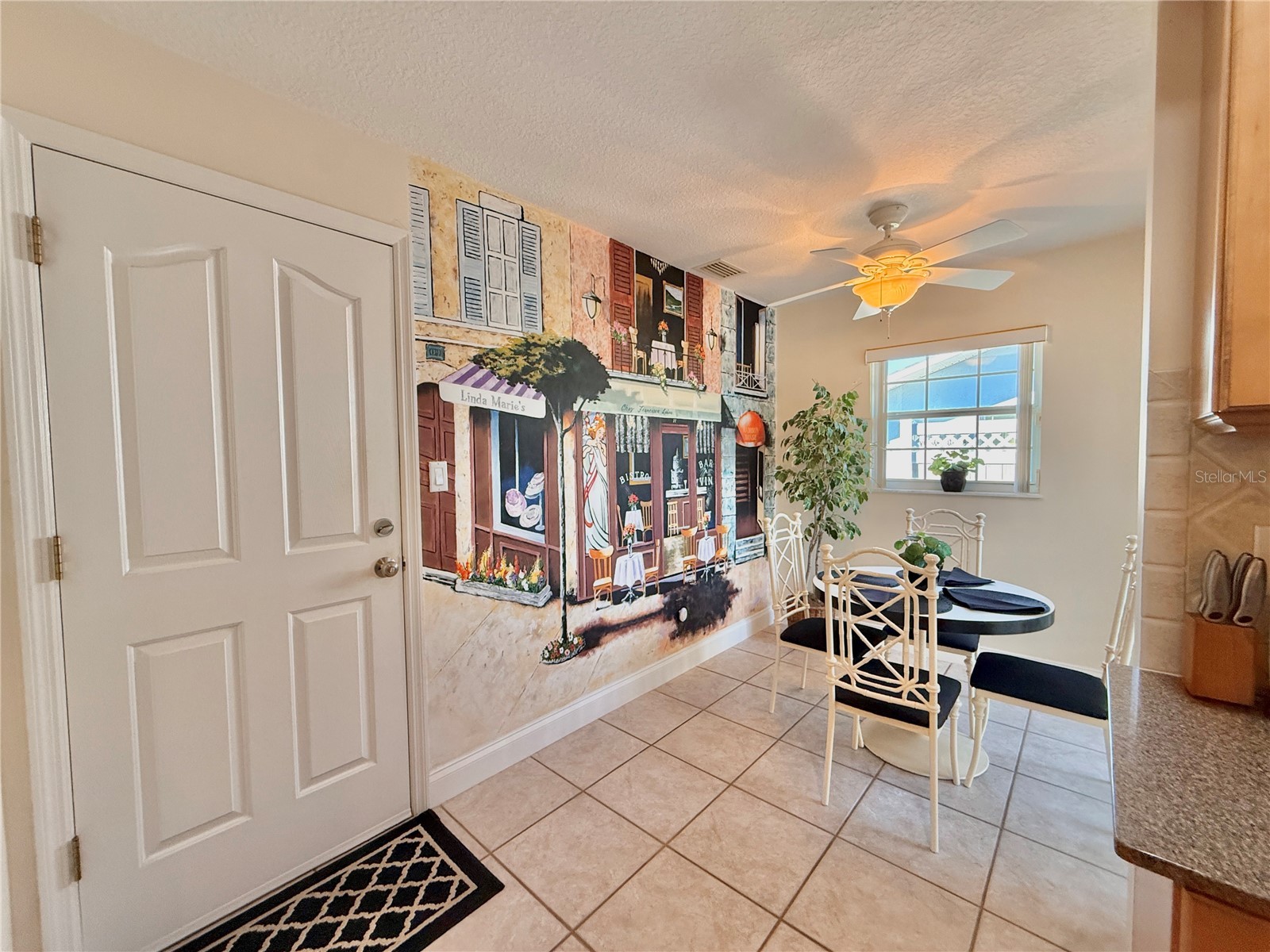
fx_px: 514
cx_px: 635
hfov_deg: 102.1
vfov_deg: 85.7
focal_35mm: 14
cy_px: 476
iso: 320
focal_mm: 2.22
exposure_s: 1/120
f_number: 2.2
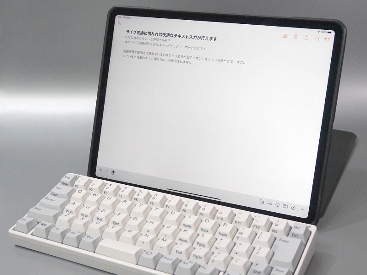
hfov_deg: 41.2
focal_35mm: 46
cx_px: 184
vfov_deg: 31.5
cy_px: 138
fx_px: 488
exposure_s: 1/125
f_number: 4.8
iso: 1000
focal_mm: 23
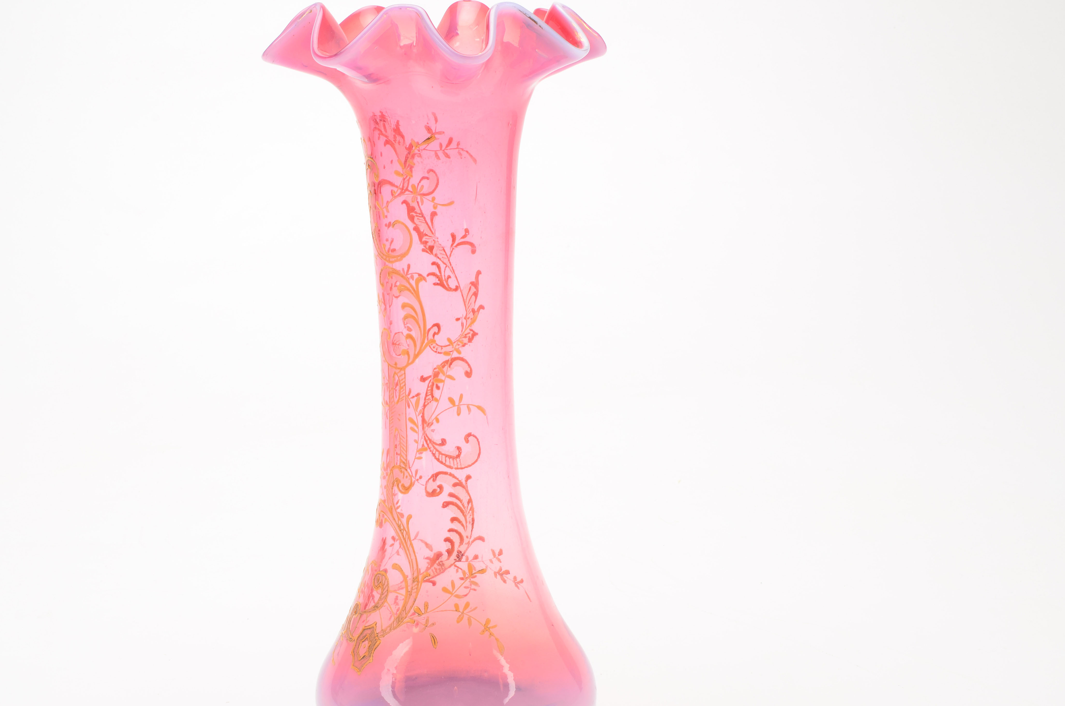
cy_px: 397
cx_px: 459
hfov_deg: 32.9
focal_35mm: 61
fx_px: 1801
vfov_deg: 22.2
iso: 100
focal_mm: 34
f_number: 20
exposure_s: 1/160
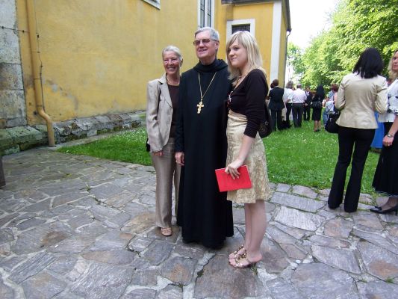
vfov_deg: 58.9
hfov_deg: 73.9
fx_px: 265
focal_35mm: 23
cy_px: 150
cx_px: 199
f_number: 2.8
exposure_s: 1/125
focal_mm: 3.8
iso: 64
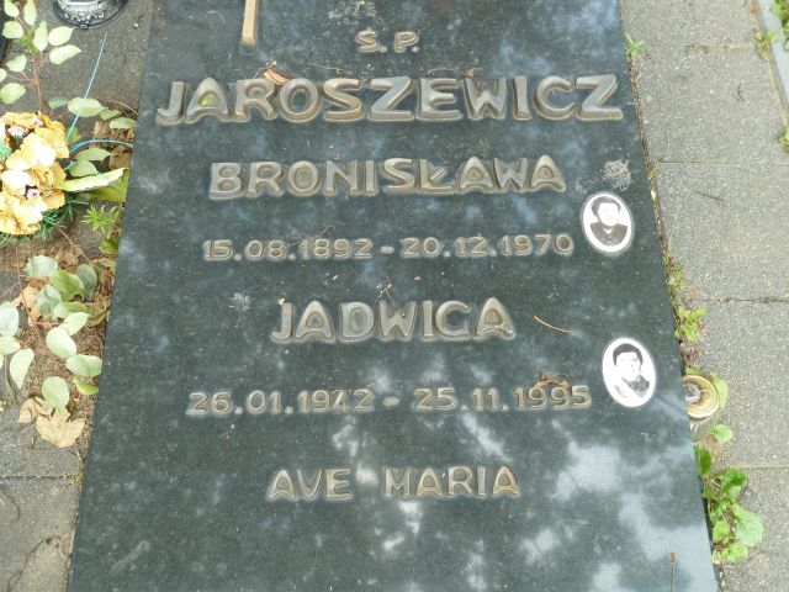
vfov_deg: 40.7
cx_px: 394
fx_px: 798
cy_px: 296
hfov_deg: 52.6
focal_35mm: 35
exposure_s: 1/30
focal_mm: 5.7
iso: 80
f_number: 3.5
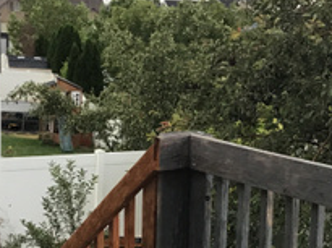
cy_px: 235
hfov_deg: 20.2
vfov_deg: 15.0
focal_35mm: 97
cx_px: 133
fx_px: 929
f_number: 2.4
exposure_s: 1/30
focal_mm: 3.3
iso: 50
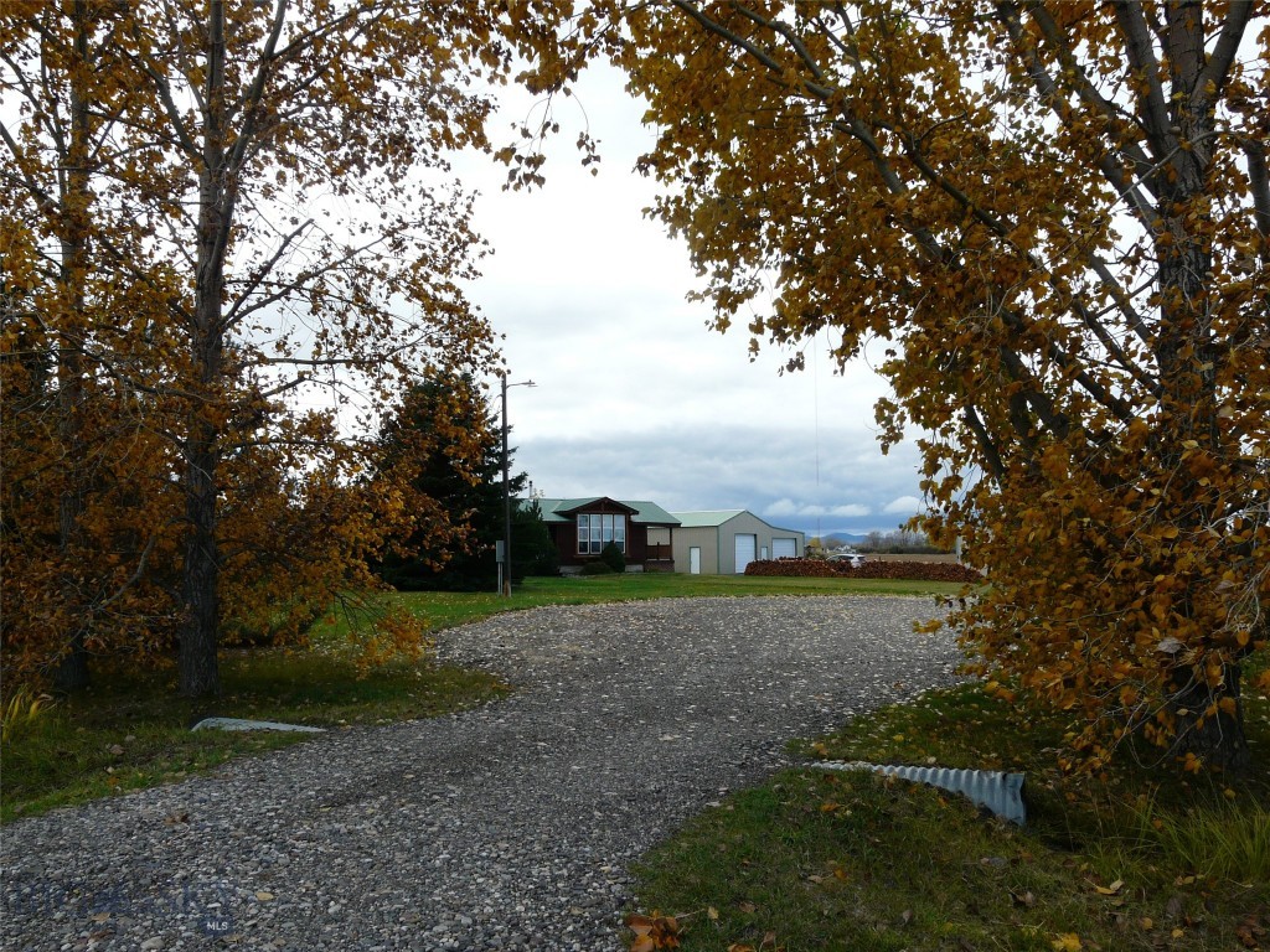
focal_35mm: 29
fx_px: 1064
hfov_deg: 61.7
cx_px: 635
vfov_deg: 48.2
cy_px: 476
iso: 100
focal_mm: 4.7
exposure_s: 1/250
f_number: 5.6
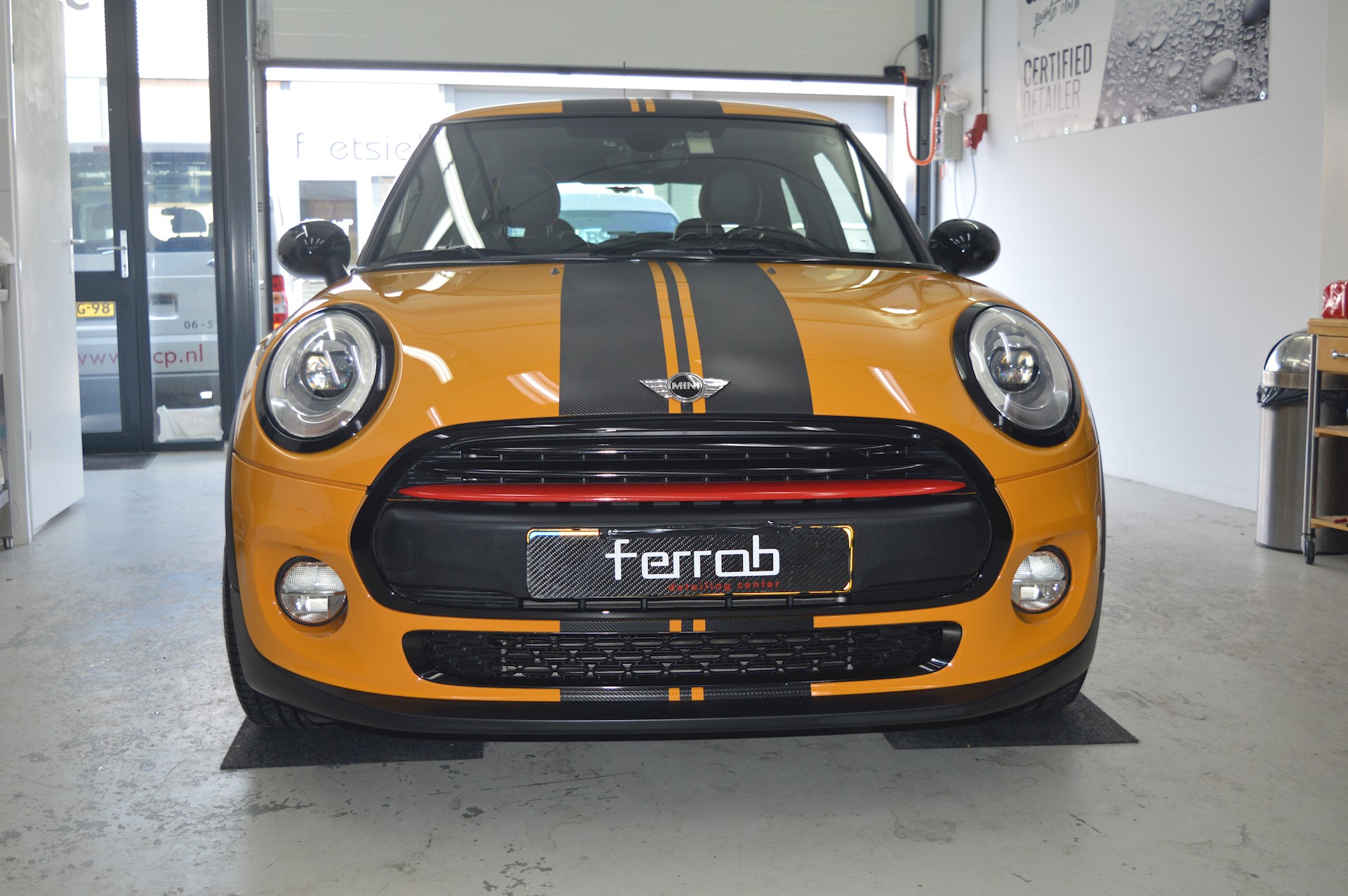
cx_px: 674
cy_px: 448
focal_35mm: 39
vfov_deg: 34.2
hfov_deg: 49.6
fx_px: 1459
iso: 320
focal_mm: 26
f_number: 4
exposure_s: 1/125
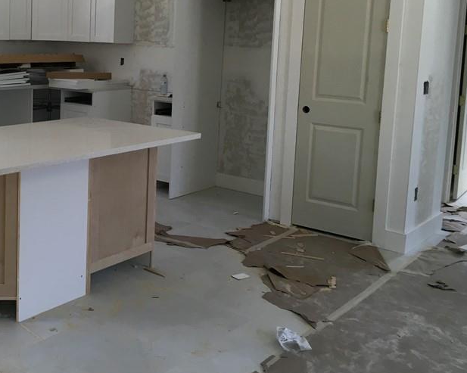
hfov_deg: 38.3
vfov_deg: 31.6
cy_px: 106
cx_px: 106
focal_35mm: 47
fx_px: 649
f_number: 2.2
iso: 32
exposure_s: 1/40
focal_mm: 4.15
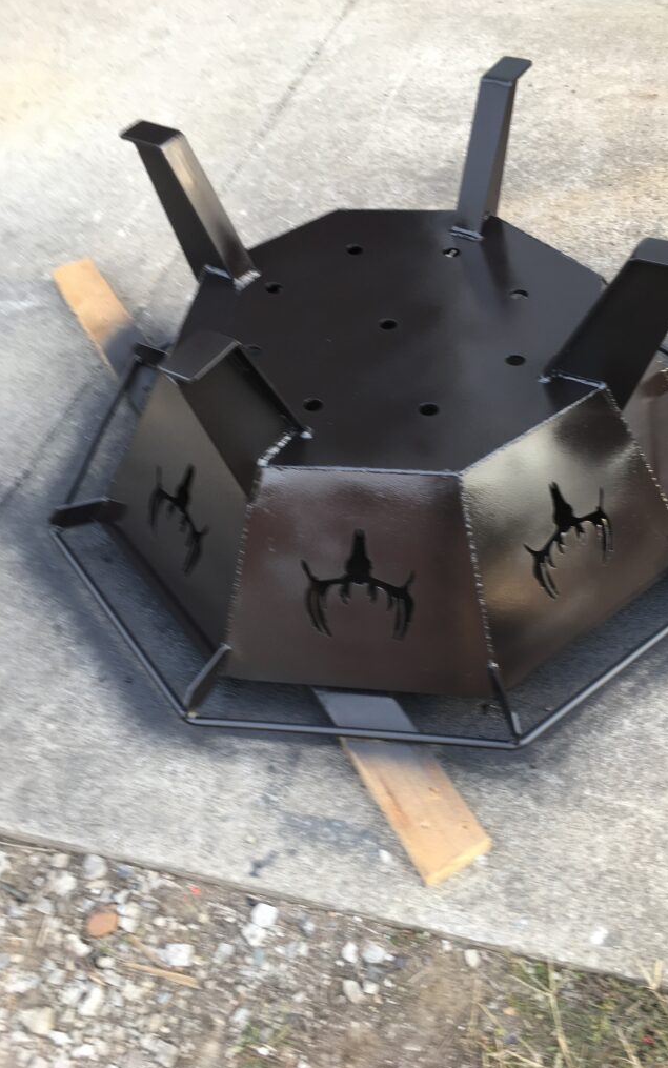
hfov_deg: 40.5
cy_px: 536
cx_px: 386
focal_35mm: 31
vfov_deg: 61.2
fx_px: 902
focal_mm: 4.15
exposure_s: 1/60
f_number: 2.2
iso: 32
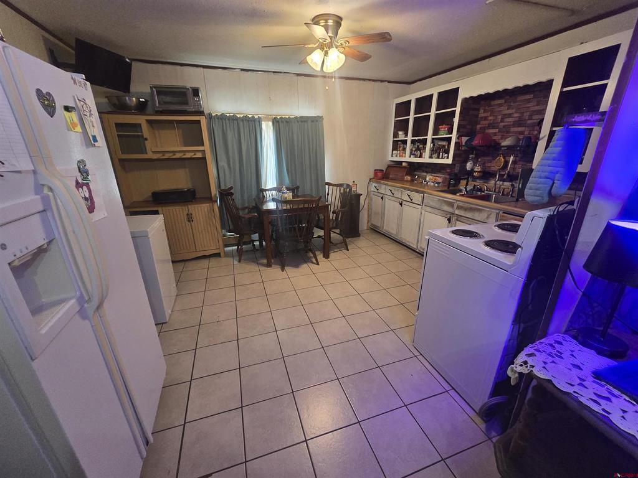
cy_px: 239
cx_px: 319
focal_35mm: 13
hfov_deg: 106.2
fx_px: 240
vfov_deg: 89.9
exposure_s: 1/60
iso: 800
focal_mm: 2.2
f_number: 2.2
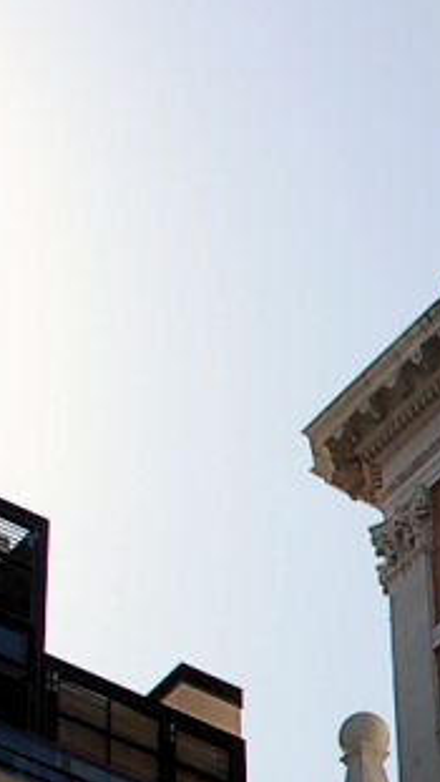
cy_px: 812
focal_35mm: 164
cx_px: 1110
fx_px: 3401
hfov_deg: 6.9
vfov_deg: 12.9
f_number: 4.5
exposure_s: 1/1250
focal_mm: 30
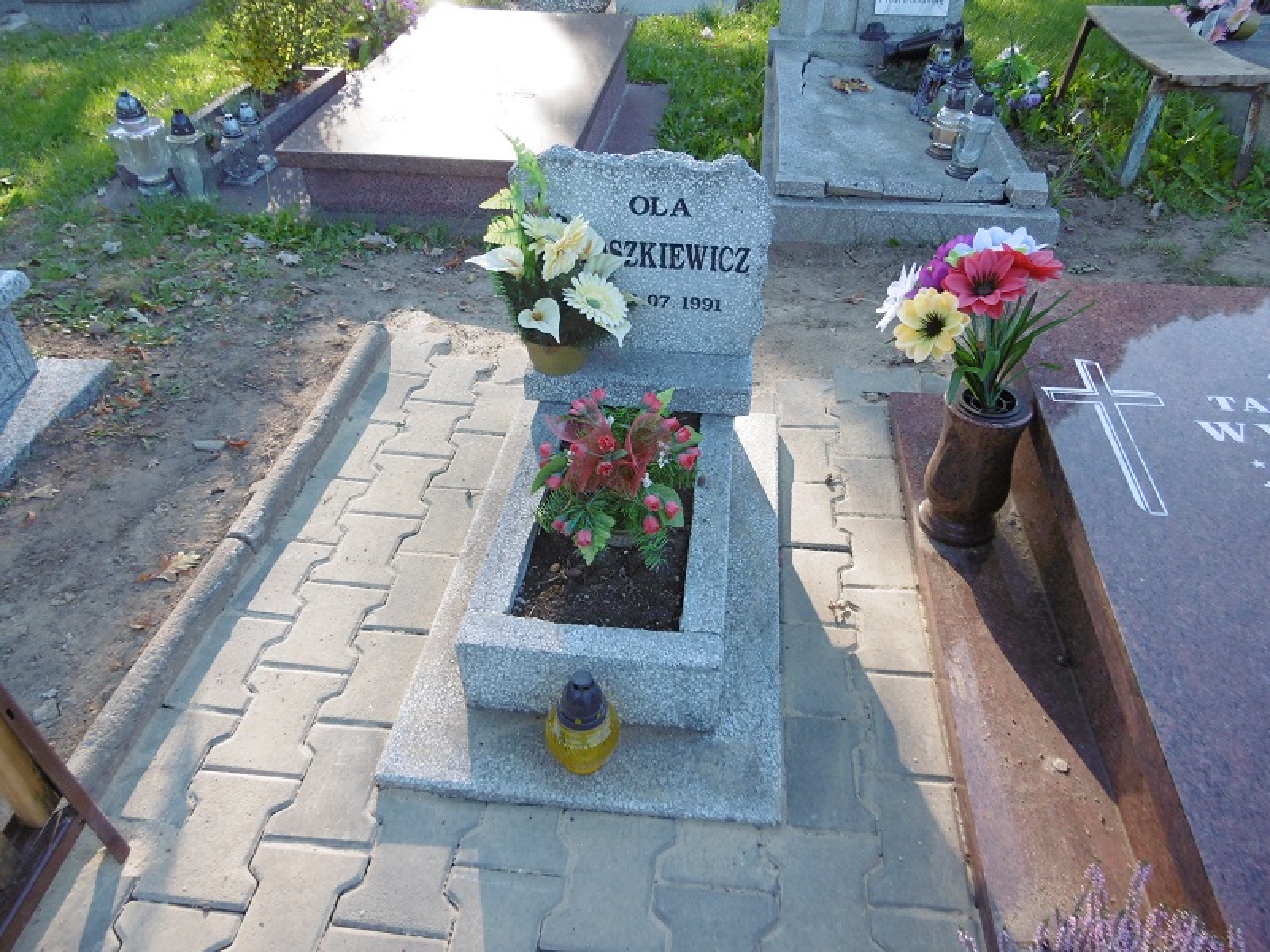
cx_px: 635
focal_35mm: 24
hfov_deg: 71.6
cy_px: 476
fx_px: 881
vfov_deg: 56.8
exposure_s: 1/125
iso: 100
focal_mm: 4.3
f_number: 3.1
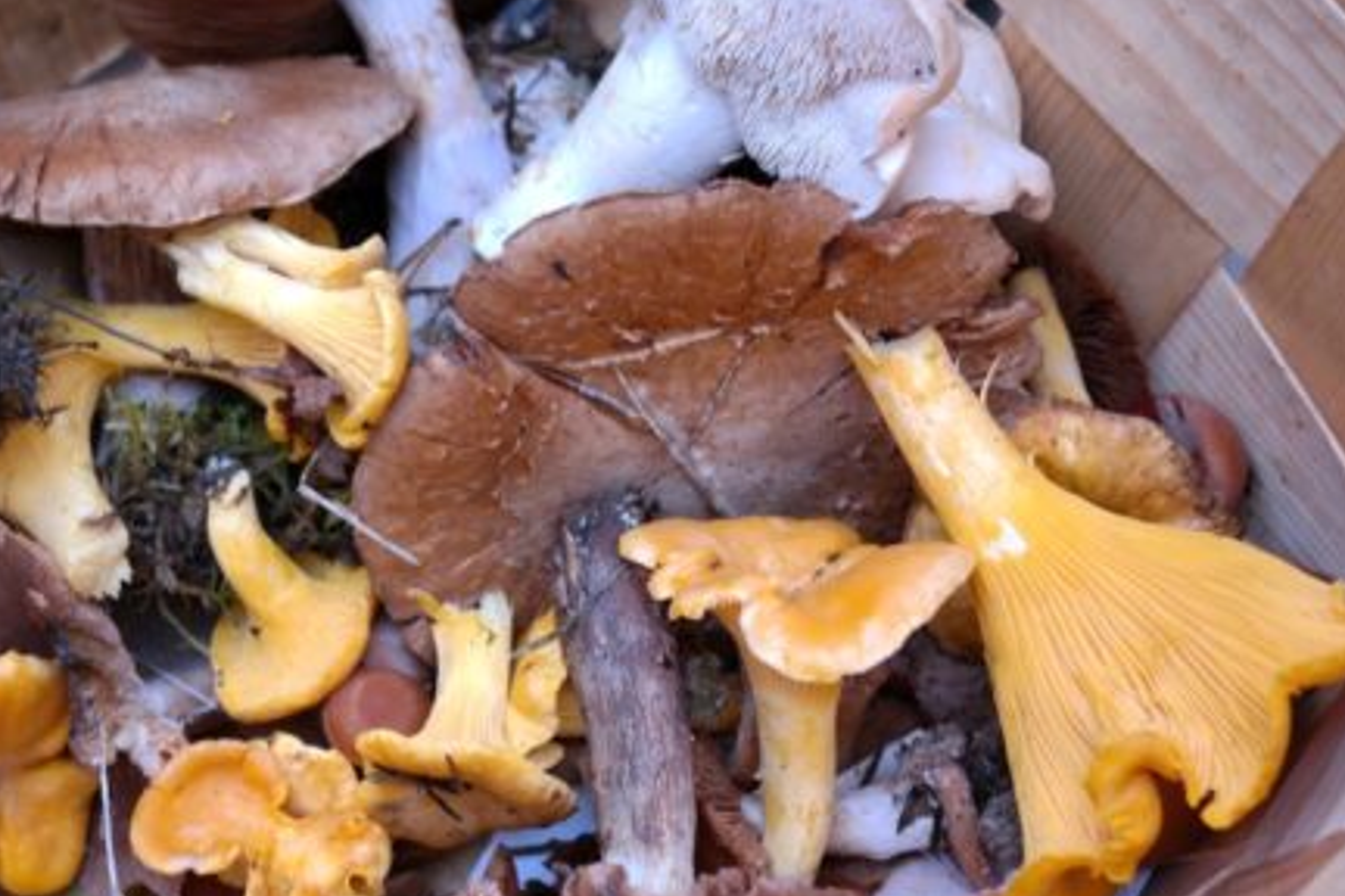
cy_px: 541
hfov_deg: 29.5
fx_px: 2540
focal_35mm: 68
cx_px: 455
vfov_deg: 20.0
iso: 400
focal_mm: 32
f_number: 4.5
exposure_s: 1/60
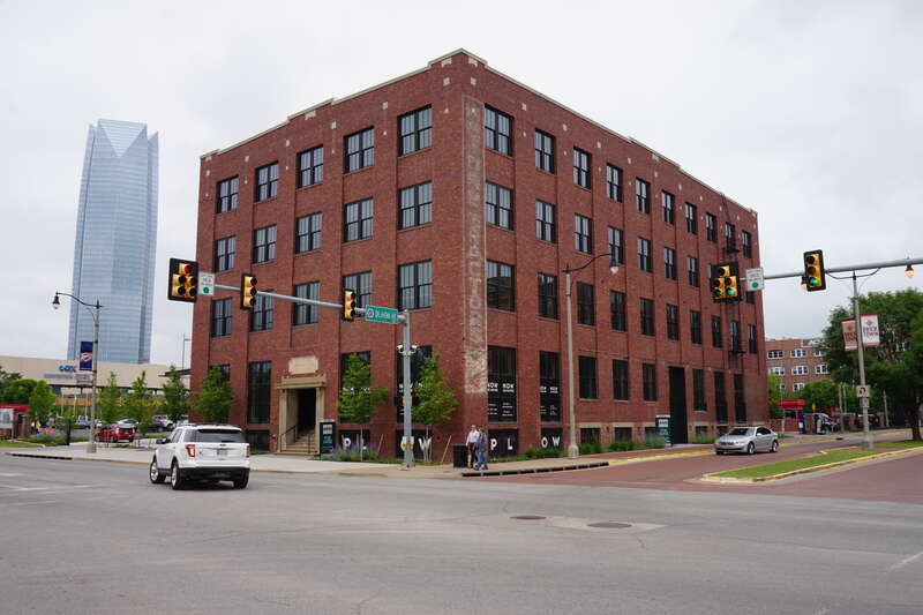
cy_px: 308
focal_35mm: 30
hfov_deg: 61.9
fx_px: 769
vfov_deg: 43.6
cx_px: 462
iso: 100
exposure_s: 1/125
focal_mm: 20
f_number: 11
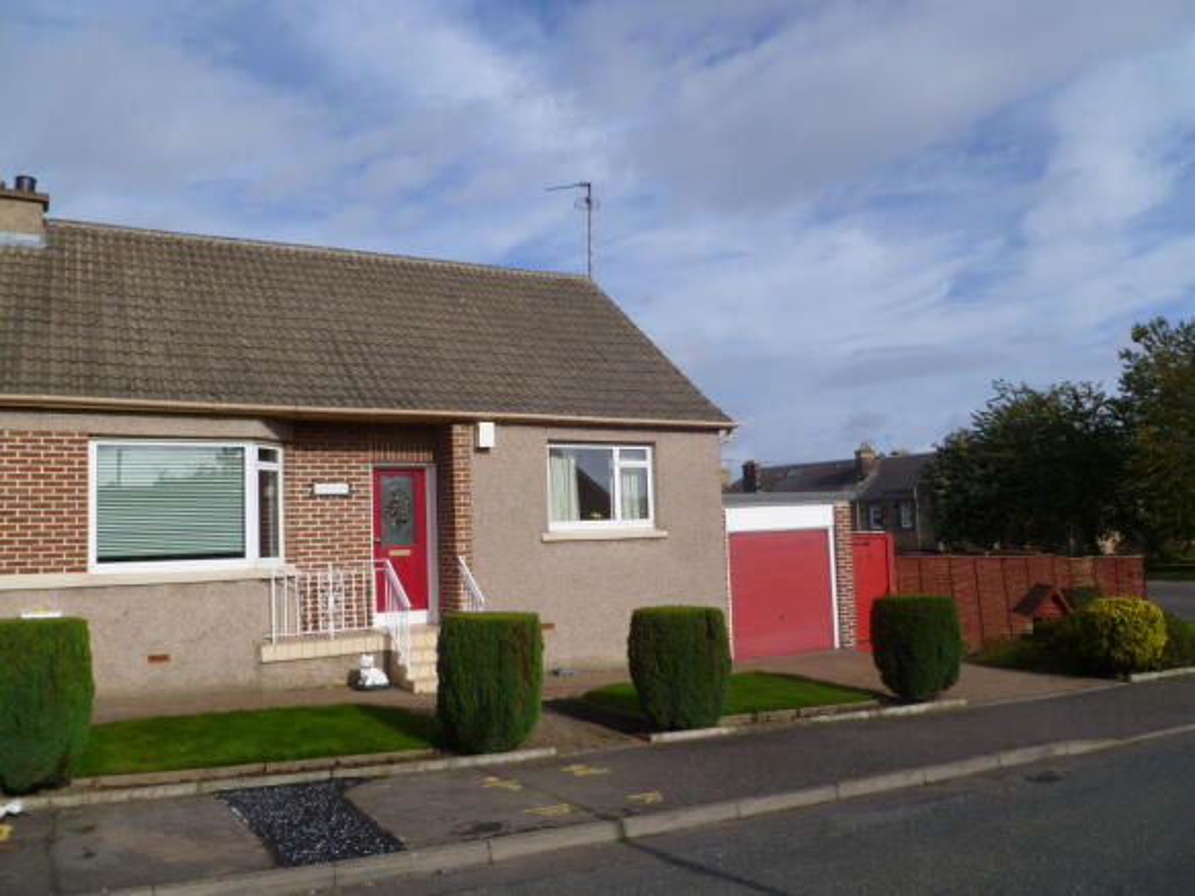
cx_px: 598
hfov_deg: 63.5
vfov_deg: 49.7
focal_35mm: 28
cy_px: 448
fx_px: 966
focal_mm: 5
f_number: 3.3
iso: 80
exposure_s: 1/1000
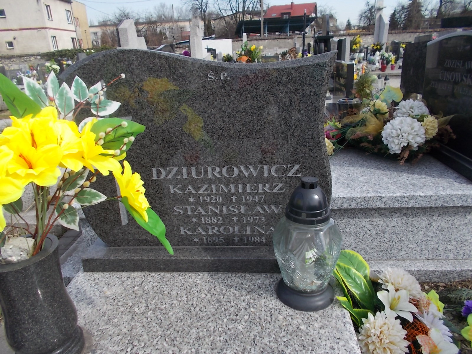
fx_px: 355
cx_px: 236
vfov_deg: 53.1
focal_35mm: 26
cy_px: 177
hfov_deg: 67.3
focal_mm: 4.6
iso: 80
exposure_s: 1/100
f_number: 8
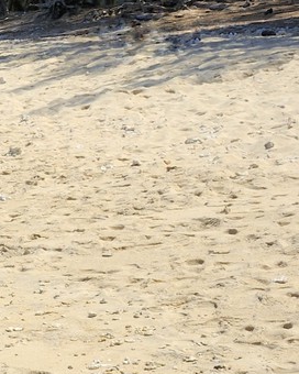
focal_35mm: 137
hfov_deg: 9.3
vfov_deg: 14.0
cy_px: 249
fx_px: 1515
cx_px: -563
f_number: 14
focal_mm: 31
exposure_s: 1/250
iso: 200
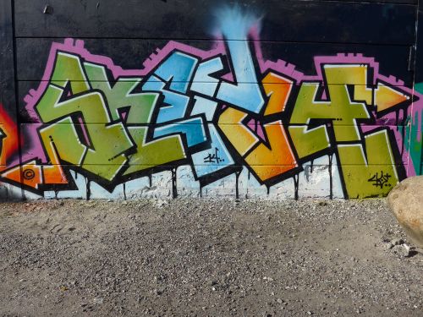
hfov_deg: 61.7
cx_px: 212
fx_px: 354
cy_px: 158
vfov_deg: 48.2
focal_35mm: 29
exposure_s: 1/1600
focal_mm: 6
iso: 80
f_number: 3.2
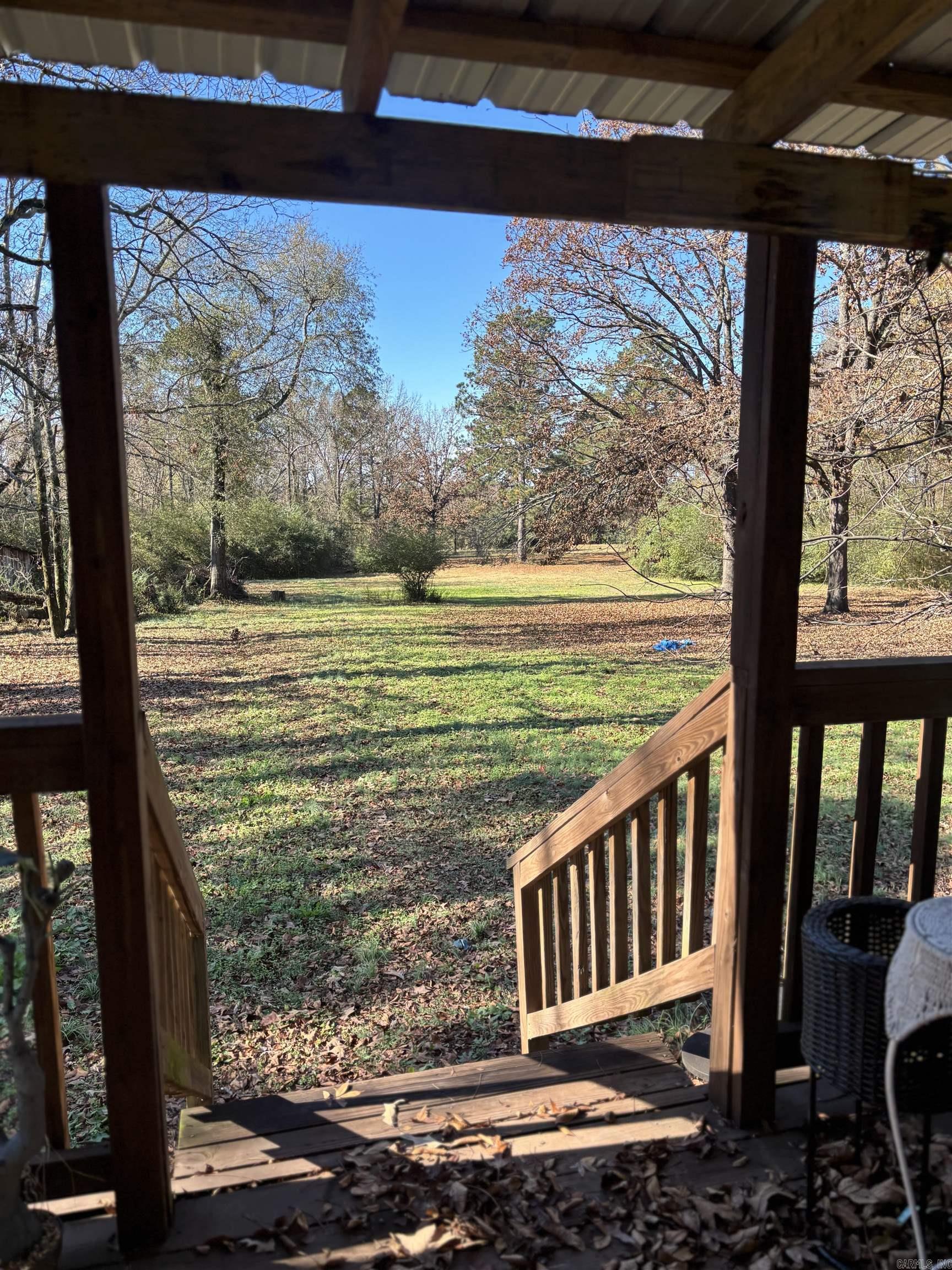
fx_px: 953
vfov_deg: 67.3
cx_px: 476
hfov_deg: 53.1
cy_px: 635
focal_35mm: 26
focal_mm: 5.96
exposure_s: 1/618
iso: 50
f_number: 1.6
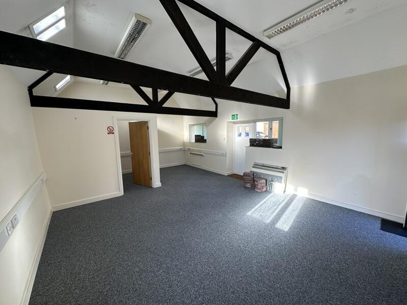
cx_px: 204
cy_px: 152
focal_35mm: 14
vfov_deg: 85.7
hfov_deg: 102.1
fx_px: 165
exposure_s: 1/100
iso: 50
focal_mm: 2.22
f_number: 2.2
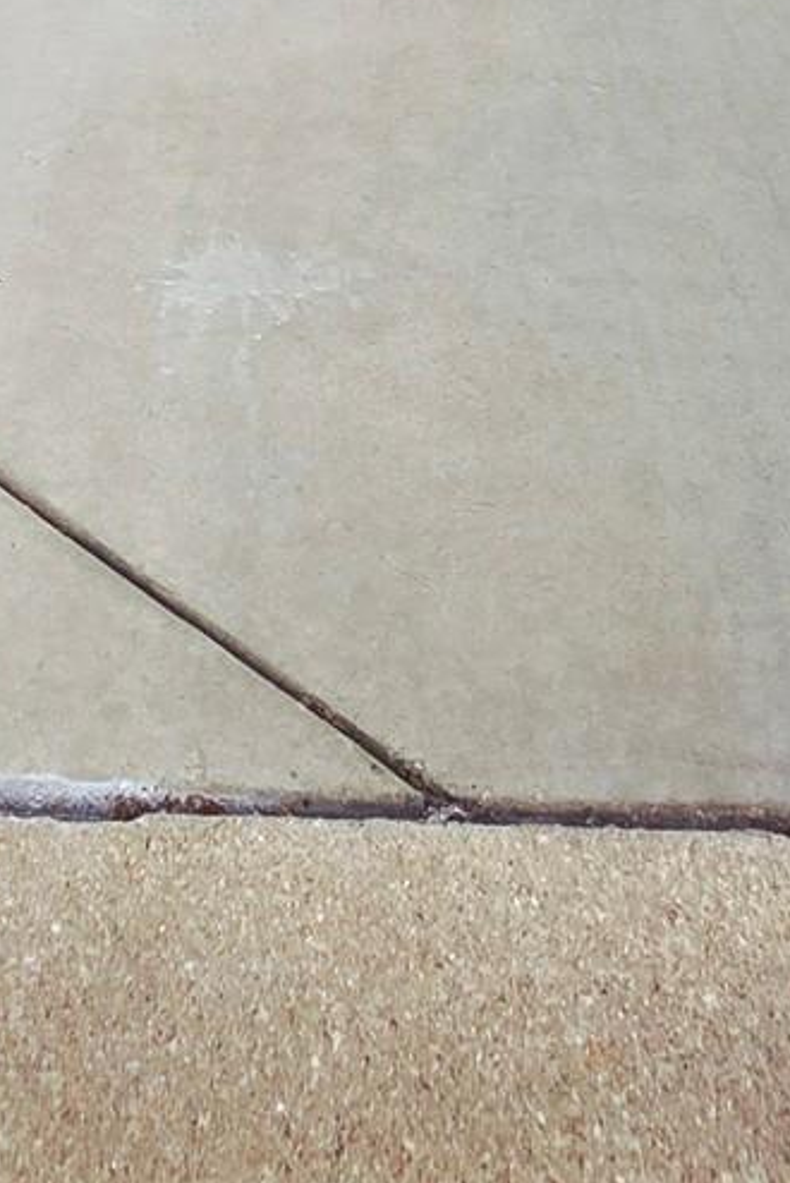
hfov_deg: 23.6
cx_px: 89
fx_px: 1841
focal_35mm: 56
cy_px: -651
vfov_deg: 25.4
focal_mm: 2.2
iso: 40
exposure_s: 1/3333
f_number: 1.9
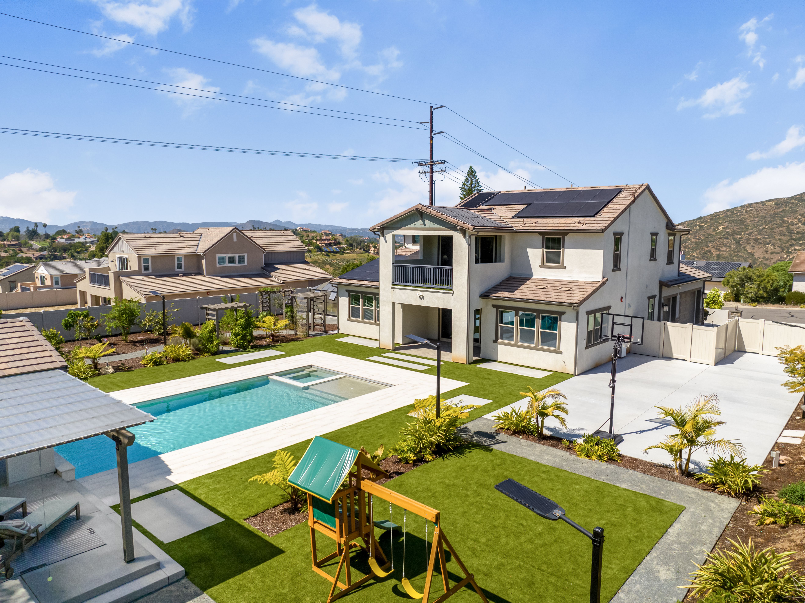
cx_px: 402
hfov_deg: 71.6
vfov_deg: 56.8
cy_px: 302
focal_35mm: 24
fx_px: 558
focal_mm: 12.29
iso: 110
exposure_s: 1/320
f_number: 2.8
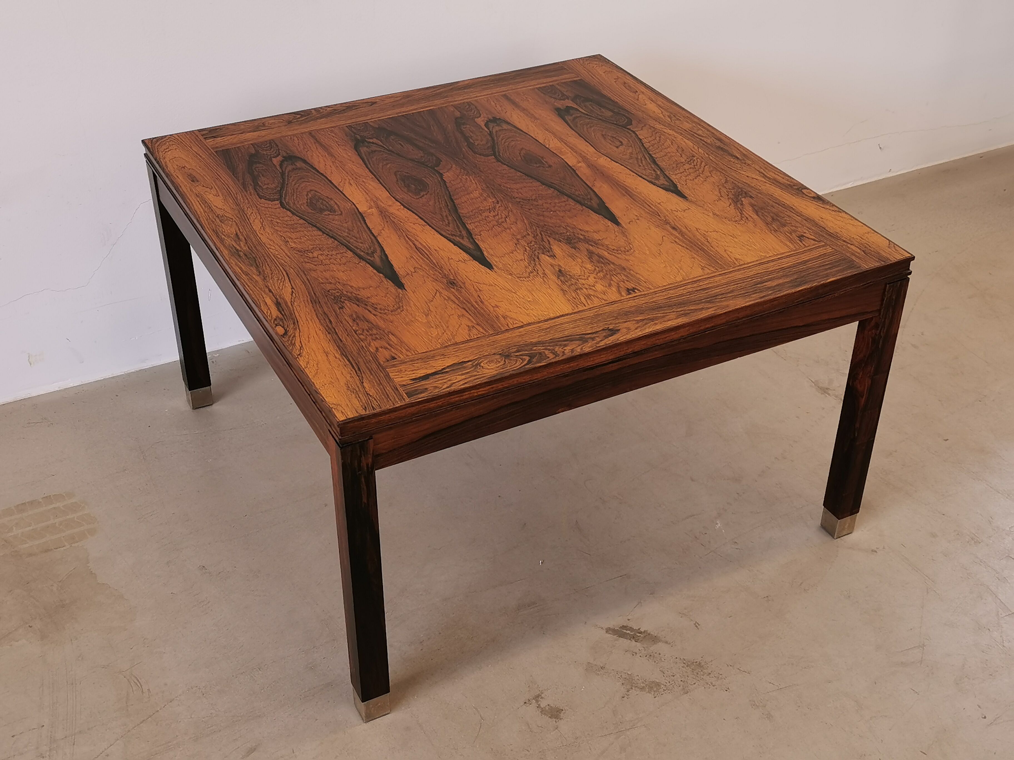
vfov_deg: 32.9
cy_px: 380
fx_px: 1289
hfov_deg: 42.9
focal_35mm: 44
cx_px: 507
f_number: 1.8
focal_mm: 5.58
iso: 50
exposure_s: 1/120
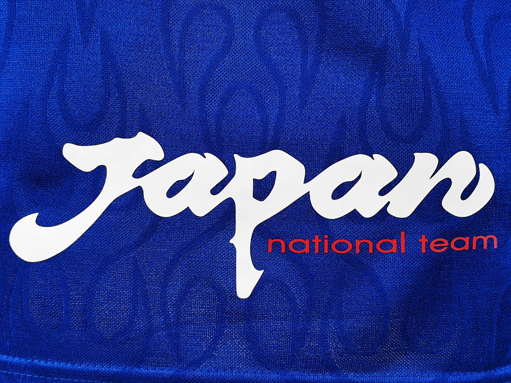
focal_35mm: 46
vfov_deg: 31.5
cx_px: 256
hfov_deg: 41.2
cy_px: 192
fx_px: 679
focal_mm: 5.58
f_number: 1.8
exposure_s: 1/50
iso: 200
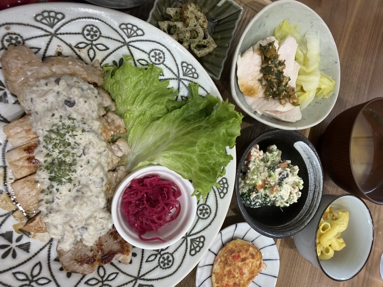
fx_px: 266
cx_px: 192
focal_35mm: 24
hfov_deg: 71.6
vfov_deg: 56.8
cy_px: 144
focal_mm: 2.22
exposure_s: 1/121
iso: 320
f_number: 2.2
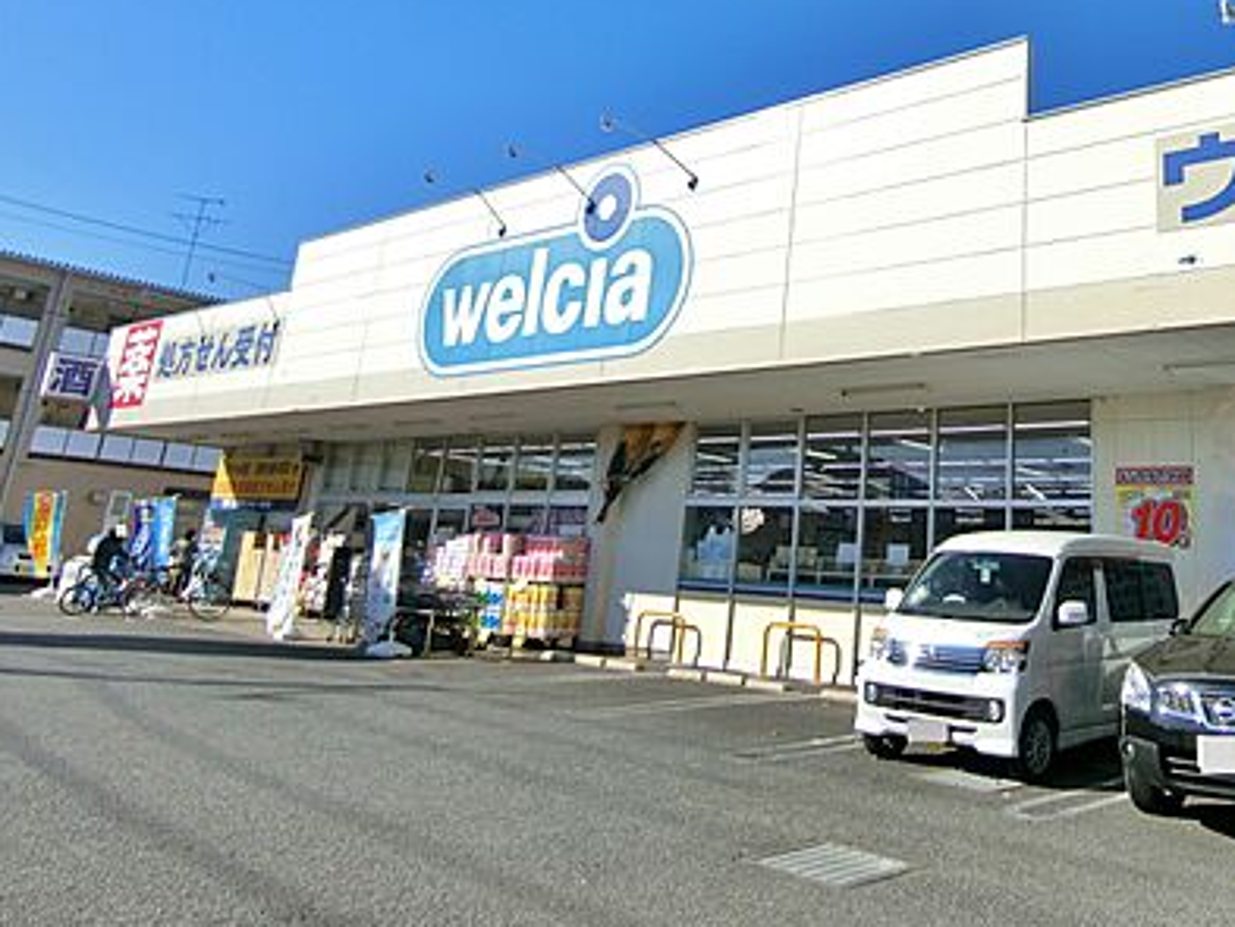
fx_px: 1071
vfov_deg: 45.6
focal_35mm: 30
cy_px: 259
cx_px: 896
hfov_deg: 57.5
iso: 80
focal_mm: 4.06
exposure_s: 1/1600
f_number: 2.7
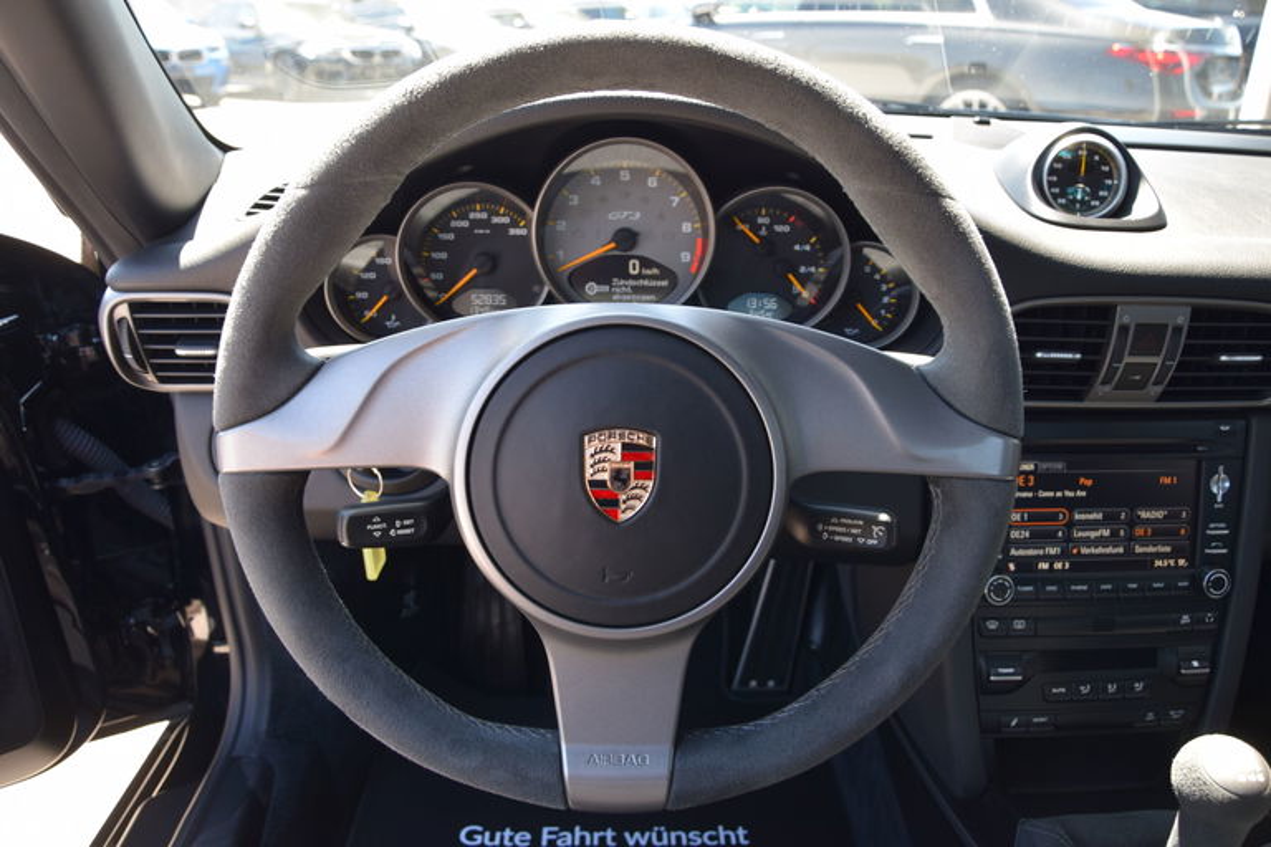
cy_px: 424
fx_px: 1853
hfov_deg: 37.9
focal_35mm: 52
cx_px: 636
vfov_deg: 25.8
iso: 400
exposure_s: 1/160
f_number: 6.3
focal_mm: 35
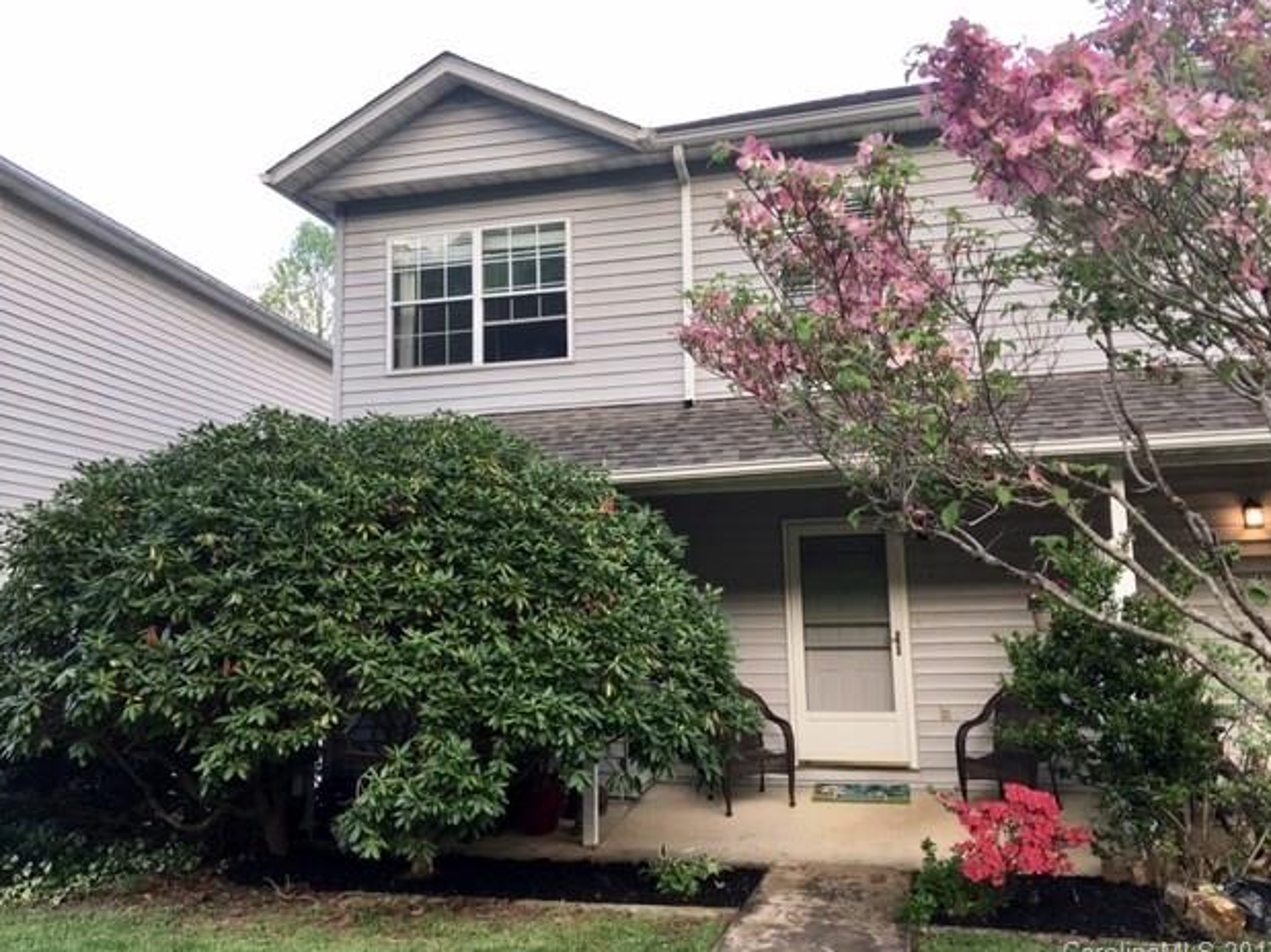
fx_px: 1101
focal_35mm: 30
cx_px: 641
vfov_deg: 46.8
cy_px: 480
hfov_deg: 60.0
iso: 32
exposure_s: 1/120
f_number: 2.2
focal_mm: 4.15
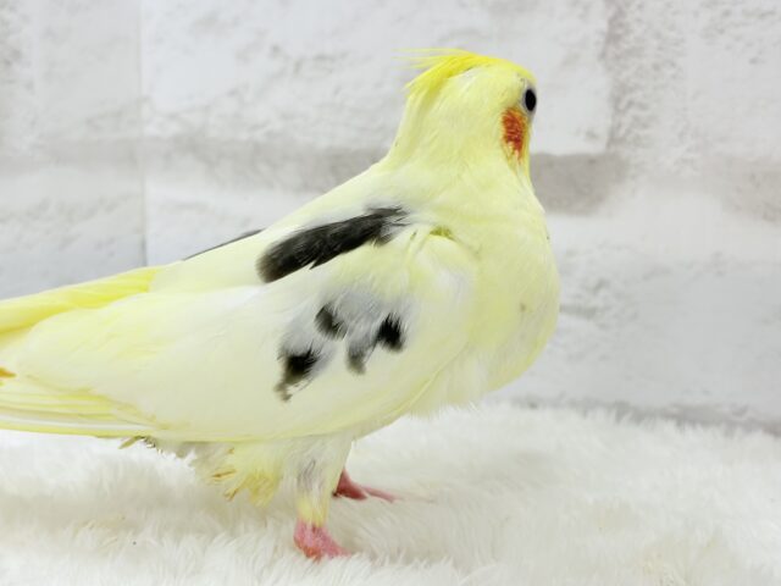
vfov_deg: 28.0
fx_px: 1173
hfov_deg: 36.8
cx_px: 390
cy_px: 293
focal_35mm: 52
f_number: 1.6
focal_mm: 5.96
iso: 40
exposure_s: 1/50
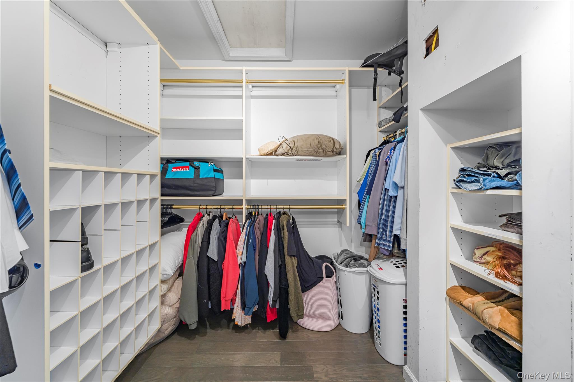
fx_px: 223
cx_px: 287
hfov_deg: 104.3
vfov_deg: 81.2
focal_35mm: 14
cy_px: 191
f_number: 9
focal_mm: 14
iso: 250
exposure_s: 1/2
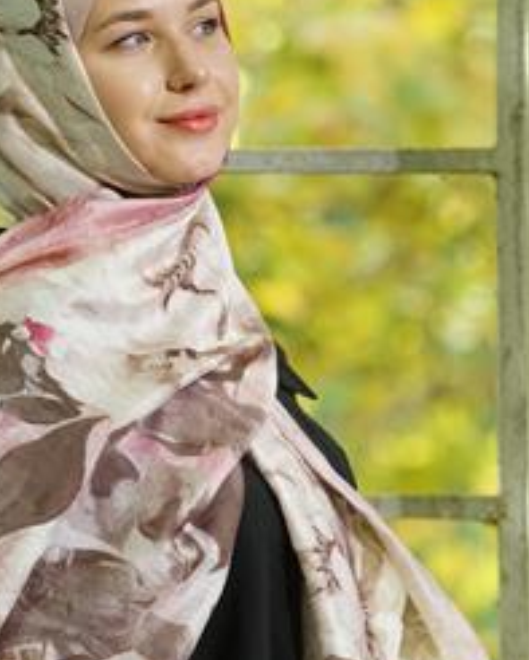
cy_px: 376
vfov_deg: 5.5
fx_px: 6924
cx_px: 140
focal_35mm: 354
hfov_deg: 4.4
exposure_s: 1/100
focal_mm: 200
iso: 640
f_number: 6.3
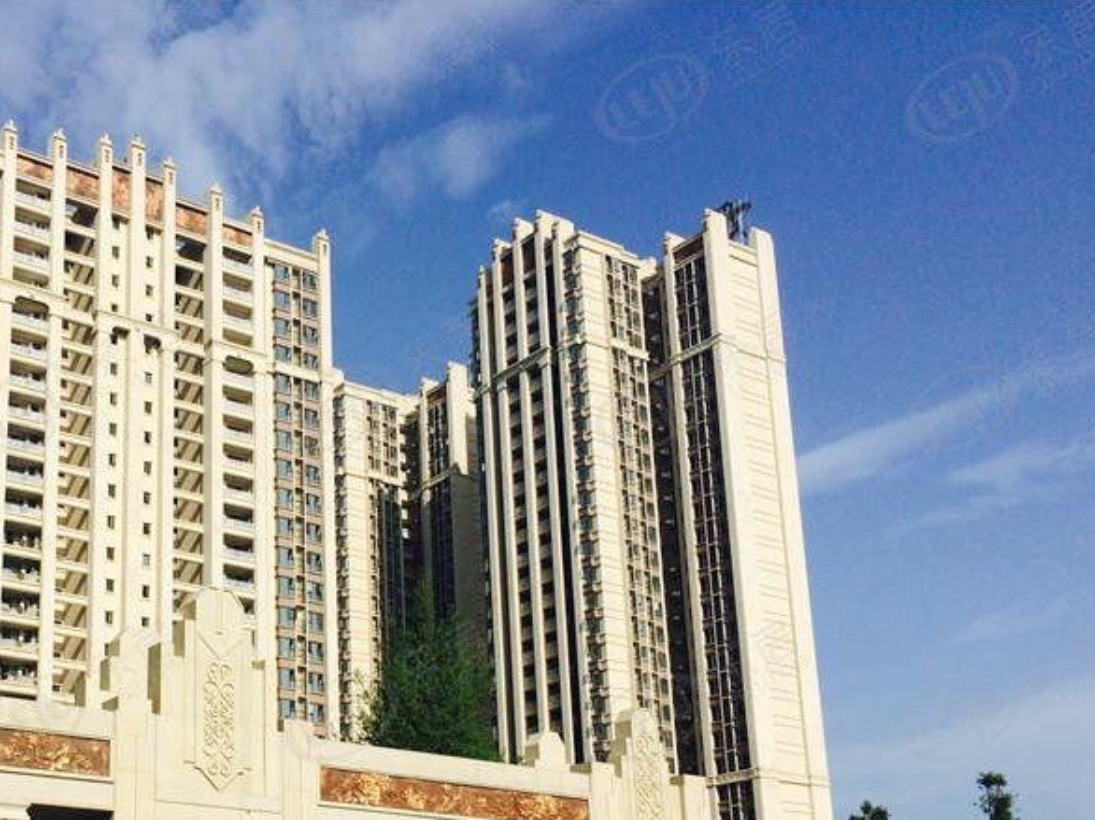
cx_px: 239
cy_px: 661
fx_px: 1486
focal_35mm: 47
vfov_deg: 30.1
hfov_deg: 39.1
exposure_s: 1/4115
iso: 32
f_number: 2.2
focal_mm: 4.15
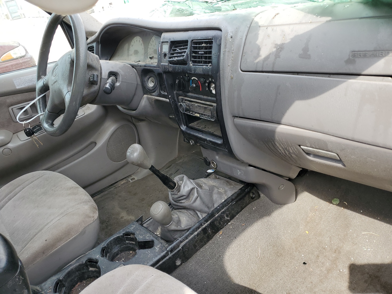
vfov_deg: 53.1
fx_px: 294
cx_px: 196
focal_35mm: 26
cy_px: 147
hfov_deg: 67.3
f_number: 1.5
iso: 50
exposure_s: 1/455
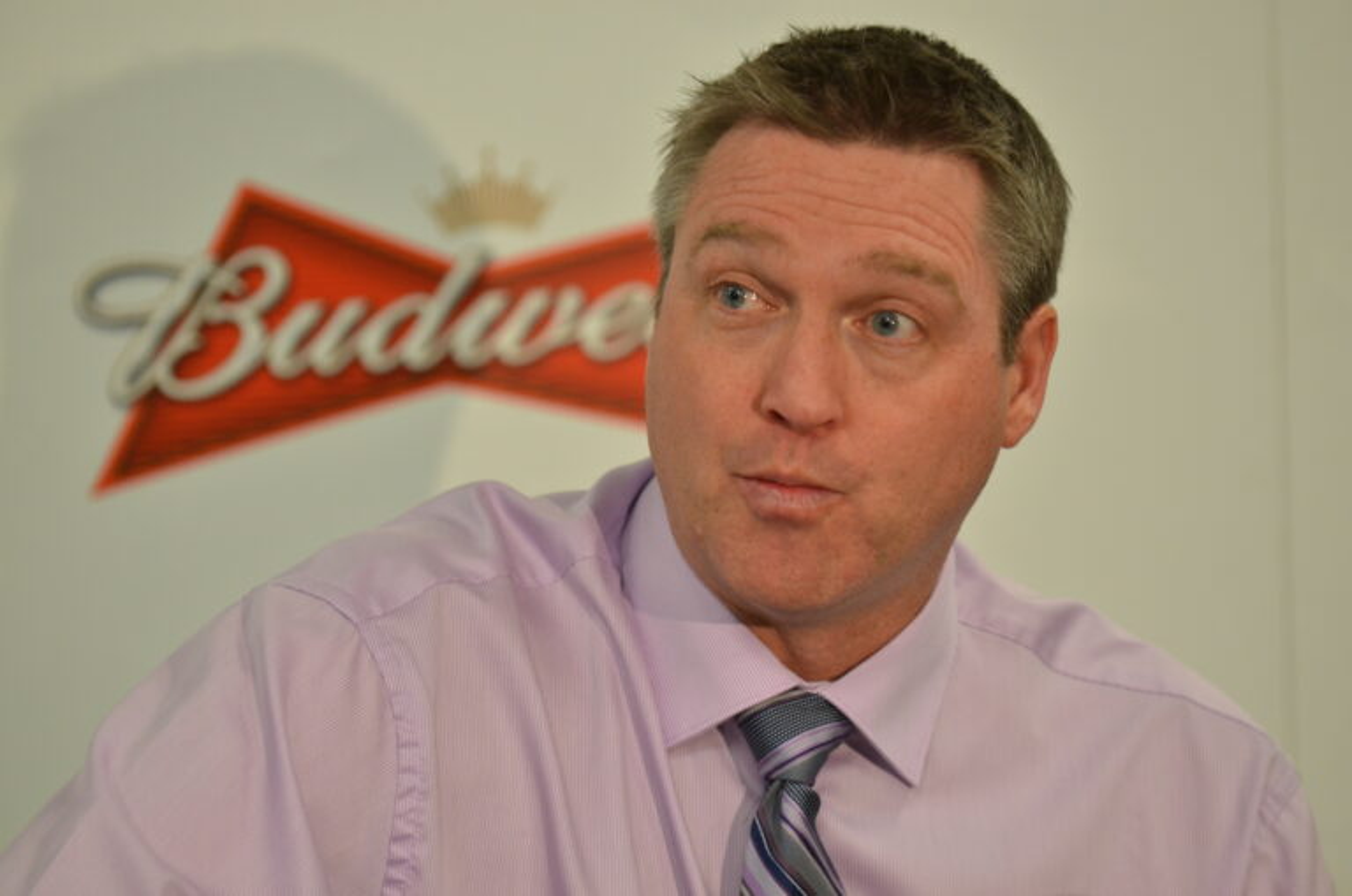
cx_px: 676
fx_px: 8996
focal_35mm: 240
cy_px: 448
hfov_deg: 8.6
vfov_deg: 5.7
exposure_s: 1/100
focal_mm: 160
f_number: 2.8
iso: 800
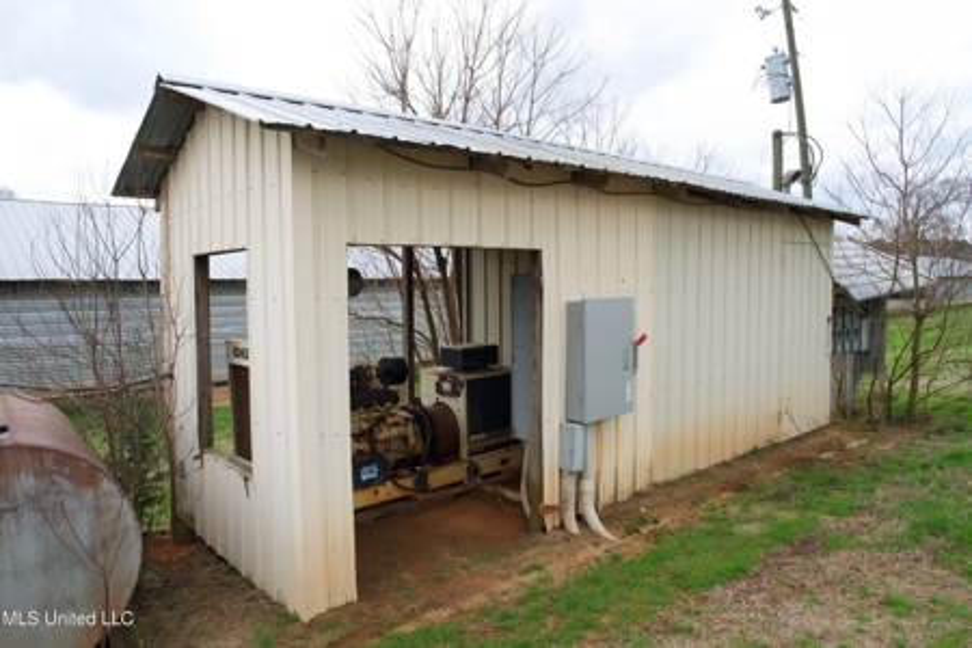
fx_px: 648
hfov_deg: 73.7
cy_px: 324
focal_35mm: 24
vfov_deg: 53.1
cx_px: 486
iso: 400
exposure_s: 1/100
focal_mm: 24
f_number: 16
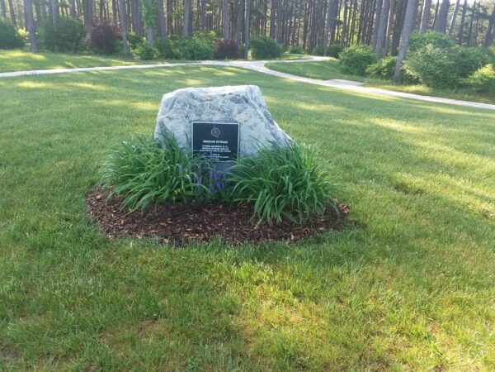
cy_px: 186
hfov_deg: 61.7
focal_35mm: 29
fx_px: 415
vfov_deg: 48.2
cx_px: 248
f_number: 1.9
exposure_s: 1/164
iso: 40
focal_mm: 2.47
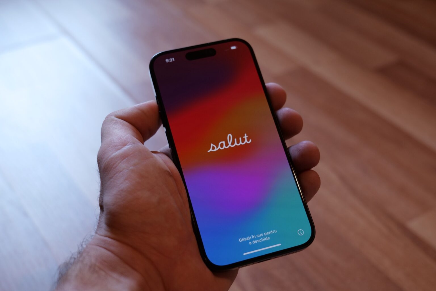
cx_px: 218
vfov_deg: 26.0
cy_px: 146
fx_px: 630
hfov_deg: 38.2
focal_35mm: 52
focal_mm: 52
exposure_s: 1/60
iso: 1000
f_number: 5.4
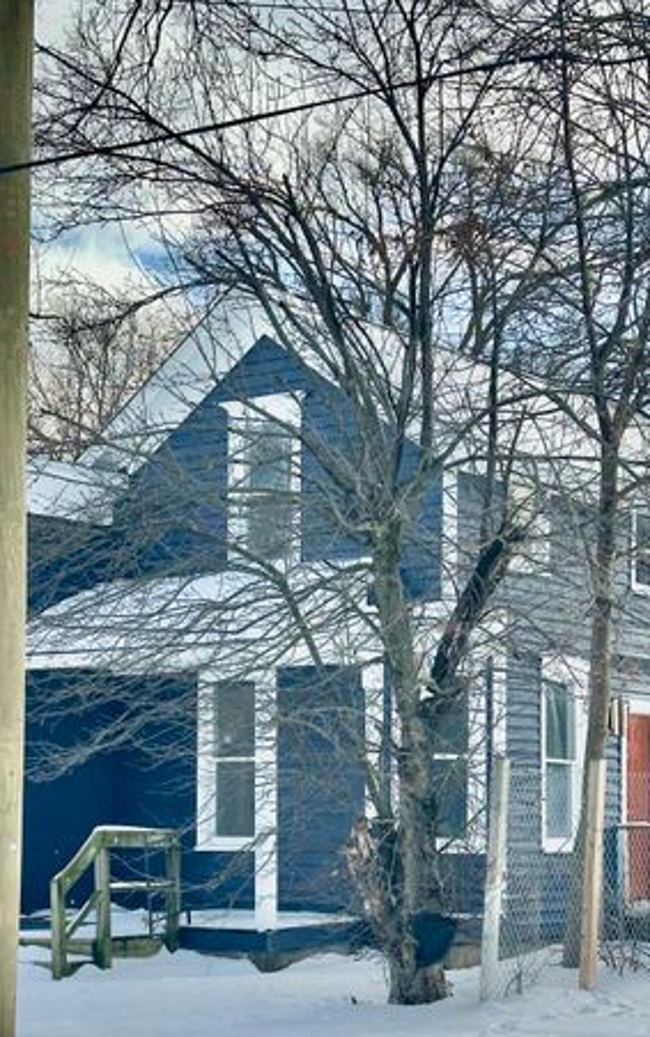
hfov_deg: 17.4
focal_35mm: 75
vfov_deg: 27.2
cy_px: 756
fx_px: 2123
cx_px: 333
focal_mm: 6.86
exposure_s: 1/4367
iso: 64
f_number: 1.78
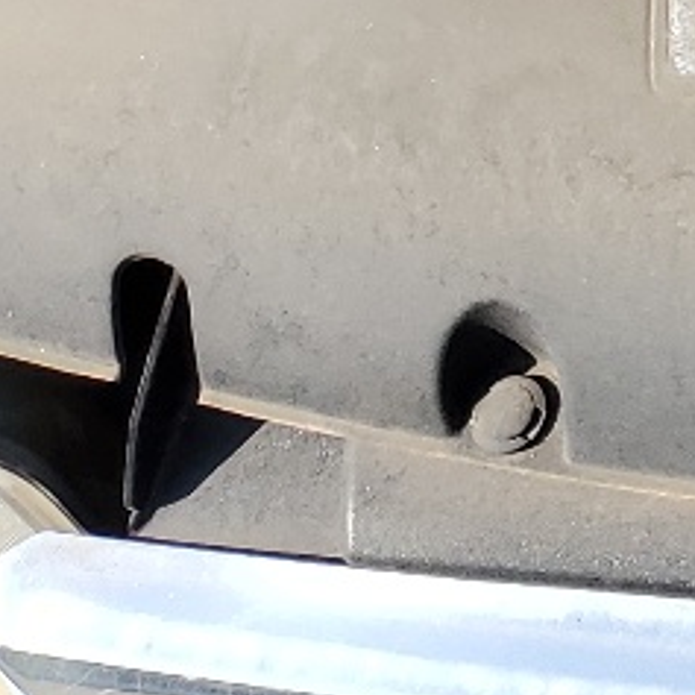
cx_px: 1968
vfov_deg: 10.0
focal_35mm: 155
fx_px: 3521
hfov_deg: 9.3
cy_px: -935
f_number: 1.5
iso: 50
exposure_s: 1/1250
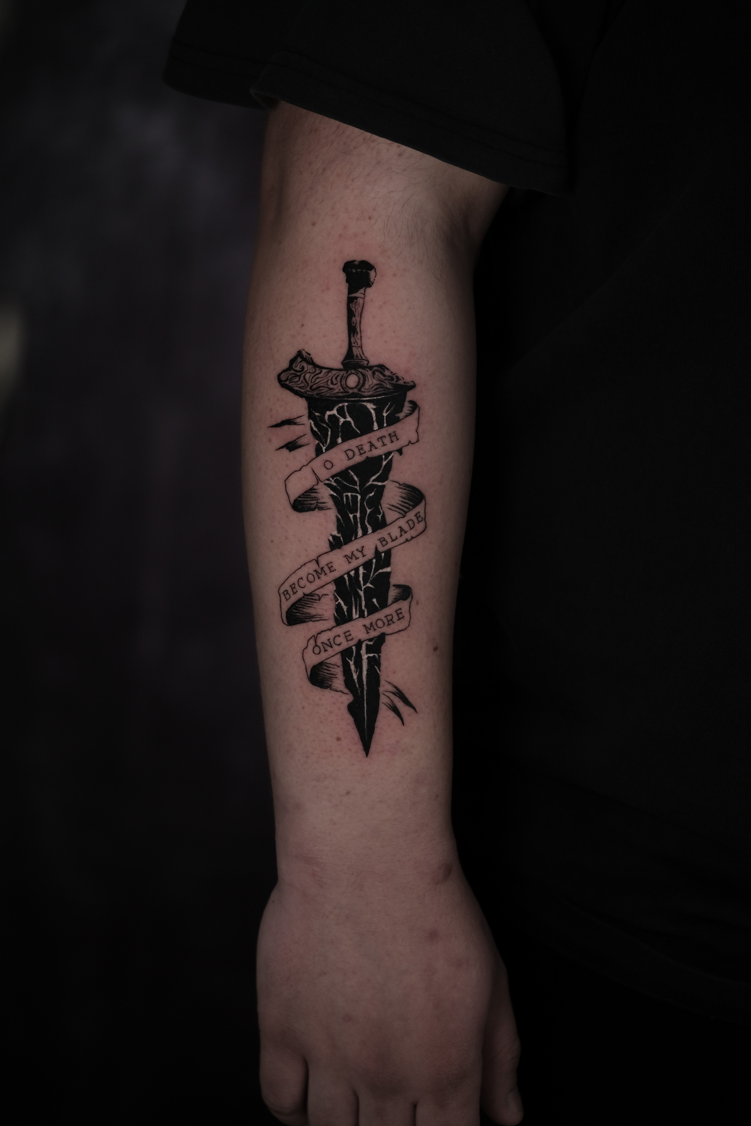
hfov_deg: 11.4
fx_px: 3755
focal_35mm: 120
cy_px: 563
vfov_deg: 17.1
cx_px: 376
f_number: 2.8
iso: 400
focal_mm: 80
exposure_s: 1/100
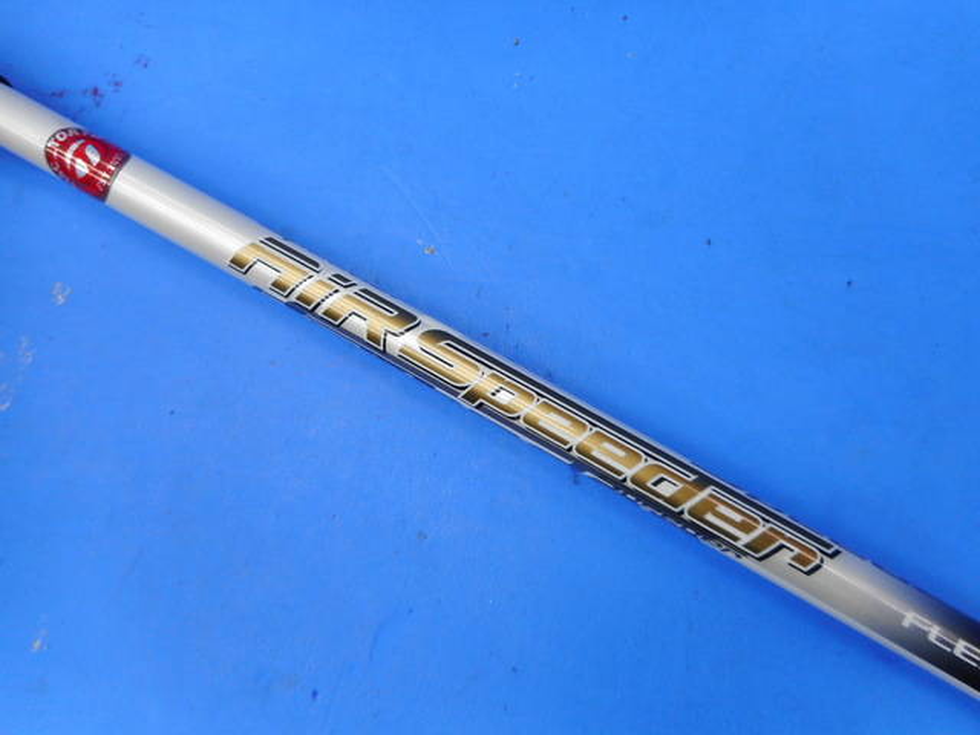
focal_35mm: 25
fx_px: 708
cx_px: 490
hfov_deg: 69.4
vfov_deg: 54.9
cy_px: 368
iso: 80
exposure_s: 1/30
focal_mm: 4.5
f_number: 3.7
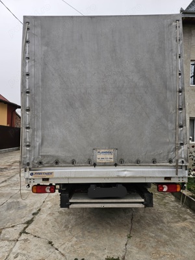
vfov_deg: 73.9
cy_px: 130
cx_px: 98
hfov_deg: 58.9
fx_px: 173
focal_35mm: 23
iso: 10
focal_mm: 6.3
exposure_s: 1/128
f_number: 1.7
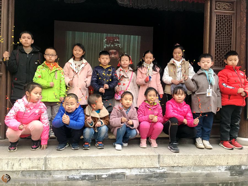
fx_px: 208
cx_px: 124
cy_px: 93
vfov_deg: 48.2
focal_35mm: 29
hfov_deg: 61.7
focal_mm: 4.15
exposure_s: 1/33
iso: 50
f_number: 2.2
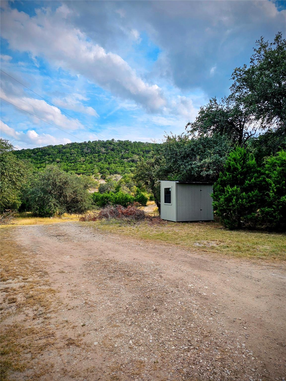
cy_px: 190
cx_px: 143
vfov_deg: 73.9
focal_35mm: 23
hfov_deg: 58.9
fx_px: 253
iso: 10
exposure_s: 1/848
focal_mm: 6.3
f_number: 1.7
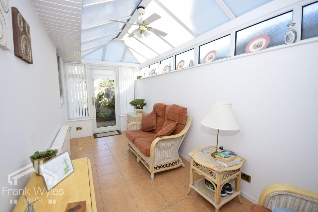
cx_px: 159
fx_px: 133
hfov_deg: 100.4
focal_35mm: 15
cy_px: 106
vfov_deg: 77.3
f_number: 5
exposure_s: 1/160
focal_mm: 10
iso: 250
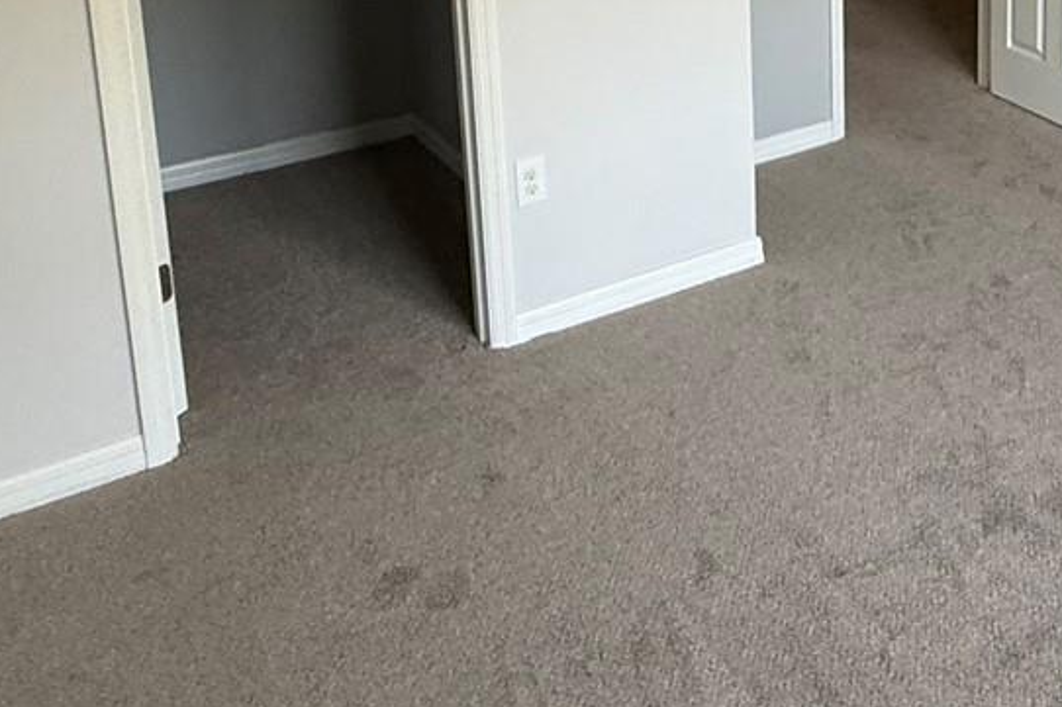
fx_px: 1268
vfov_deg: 27.6
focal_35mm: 43
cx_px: 833
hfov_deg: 43.5
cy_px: -129
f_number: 2.2
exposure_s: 1/120
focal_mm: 2.22
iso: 320
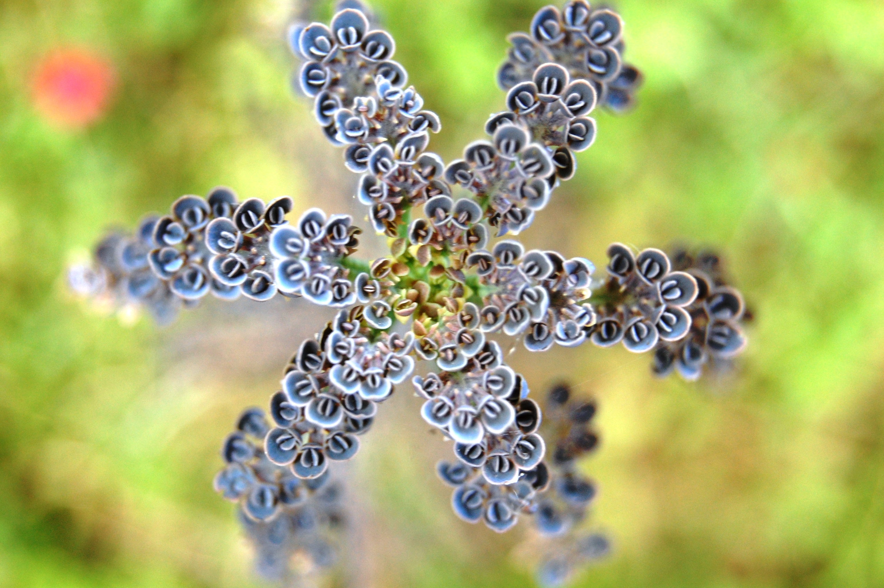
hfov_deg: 24.6
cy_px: 294
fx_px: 2024
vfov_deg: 16.5
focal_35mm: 82
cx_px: 442
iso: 560
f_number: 5.6
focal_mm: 55
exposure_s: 1/60
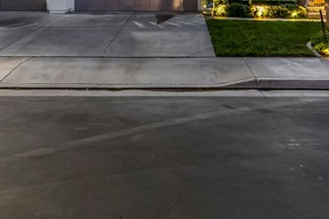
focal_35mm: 41
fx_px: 375
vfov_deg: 29.3
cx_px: 186
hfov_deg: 47.3
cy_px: -26
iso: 100
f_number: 5.6
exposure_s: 2.5
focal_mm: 10
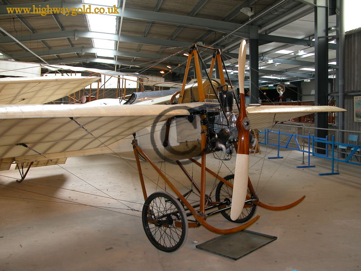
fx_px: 365
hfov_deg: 52.6
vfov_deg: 40.7
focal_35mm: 35
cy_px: 136
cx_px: 180
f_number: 2.8
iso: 100
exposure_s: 1/59.5
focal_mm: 8.9
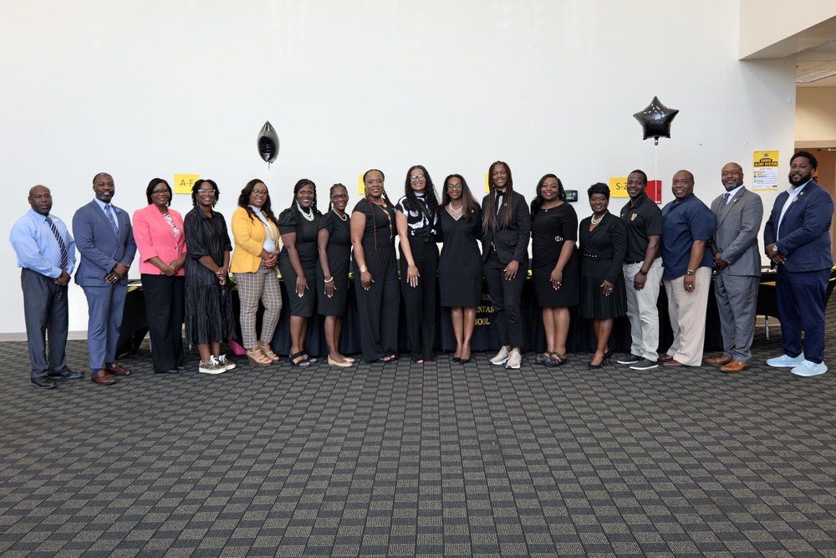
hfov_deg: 61.9
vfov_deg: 43.6
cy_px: 279
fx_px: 697
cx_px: 418
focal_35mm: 30
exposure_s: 1/60
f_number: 4.1
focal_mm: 30
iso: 640
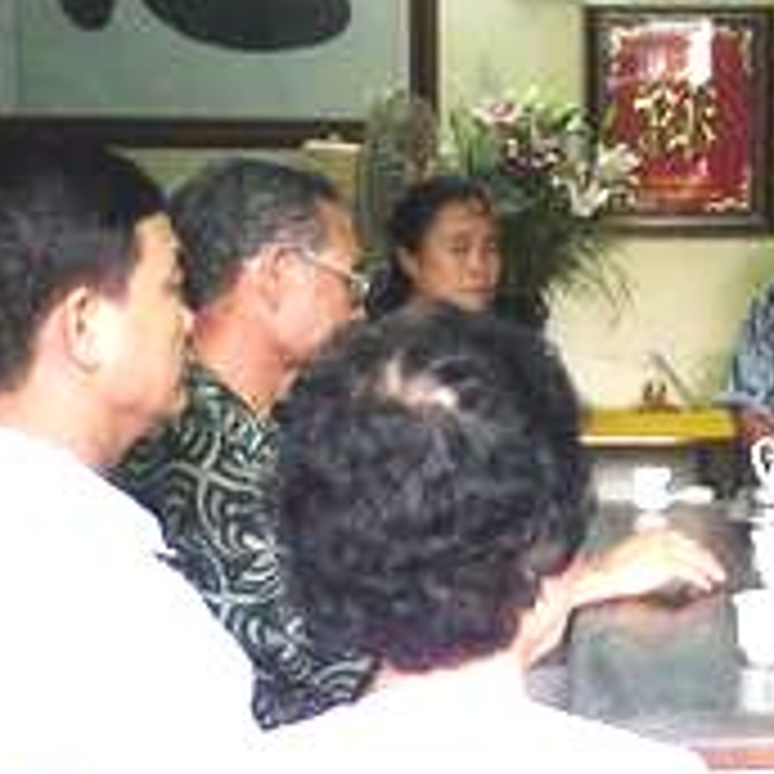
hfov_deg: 19.2
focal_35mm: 85
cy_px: 299
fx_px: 2150
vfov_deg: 20.4
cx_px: 936
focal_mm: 5.5
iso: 250
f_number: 2.8
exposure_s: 1/30
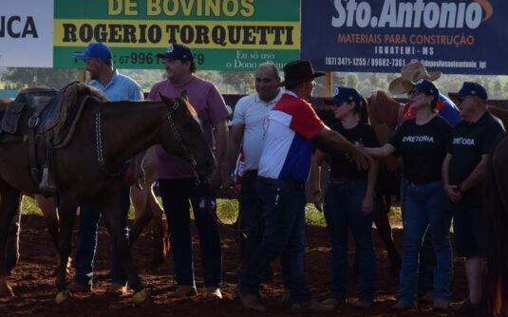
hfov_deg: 10.2
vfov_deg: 6.4
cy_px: 102
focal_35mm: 205
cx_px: 175
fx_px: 2837
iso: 400
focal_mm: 70
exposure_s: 1/1000
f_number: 8
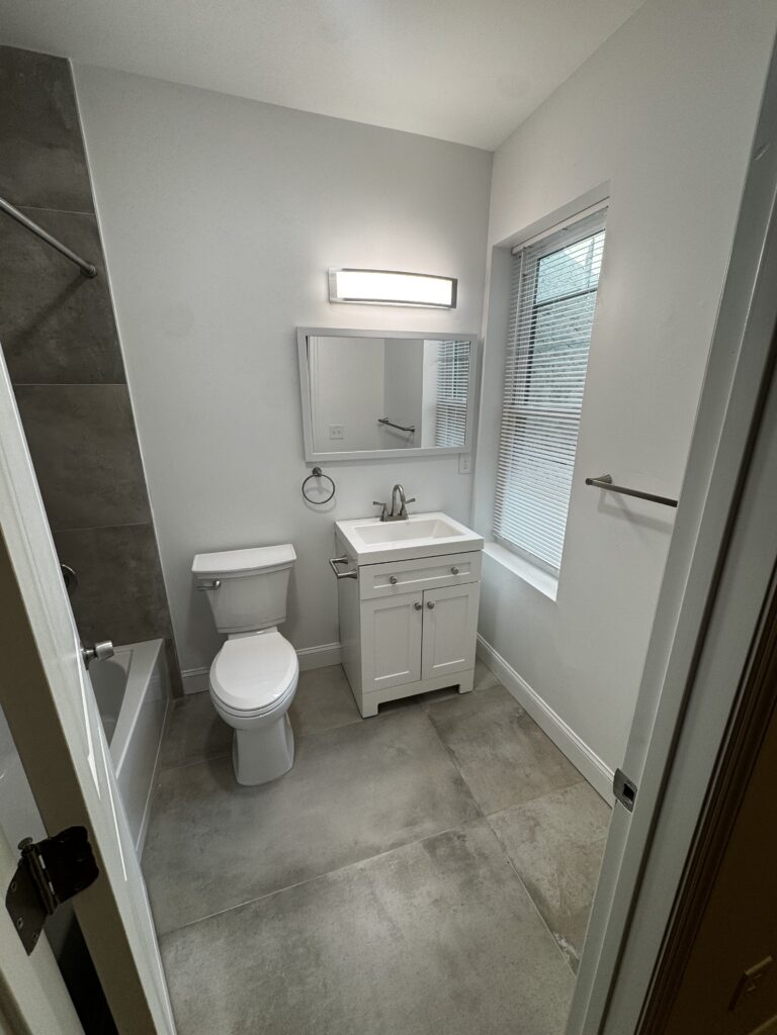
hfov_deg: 85.7
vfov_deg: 102.1
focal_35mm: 14
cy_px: 518
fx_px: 419
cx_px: 388
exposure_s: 1/120
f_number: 2.2
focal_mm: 2.22
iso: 80
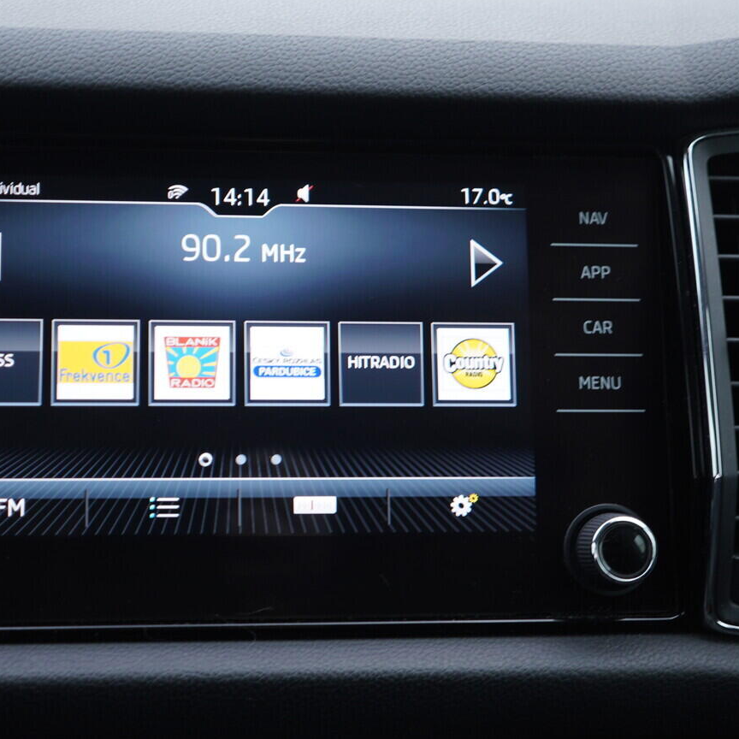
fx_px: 1232
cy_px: 352
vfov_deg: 33.4
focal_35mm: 51
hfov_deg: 33.2
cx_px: 269
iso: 160
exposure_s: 1/40
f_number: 2.8
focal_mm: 24
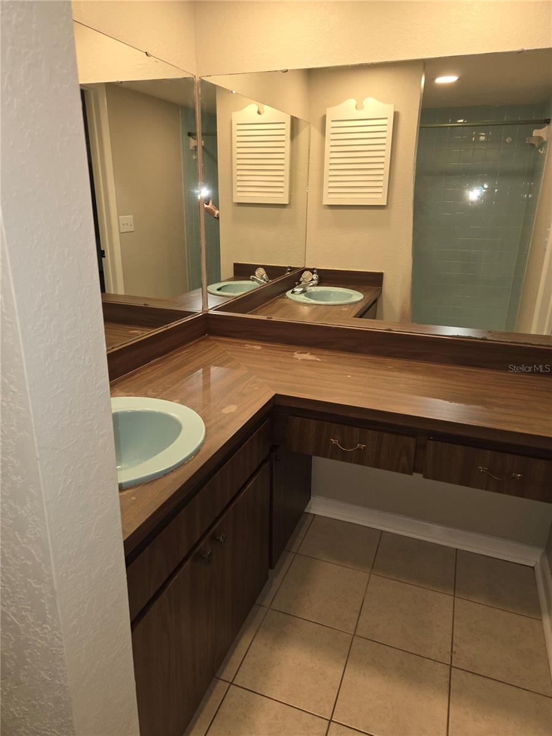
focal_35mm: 23
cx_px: 276
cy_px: 368
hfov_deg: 58.9
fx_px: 489
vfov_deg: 73.9
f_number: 1.8
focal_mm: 5.4
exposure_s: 1/60
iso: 64
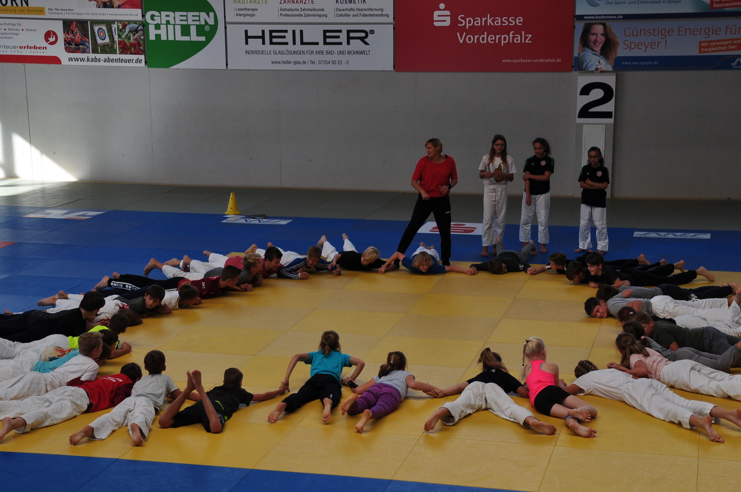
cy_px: 273
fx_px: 1308
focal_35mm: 64
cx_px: 385
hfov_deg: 31.6
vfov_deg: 21.3
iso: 220
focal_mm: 35
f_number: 8
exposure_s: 1/60
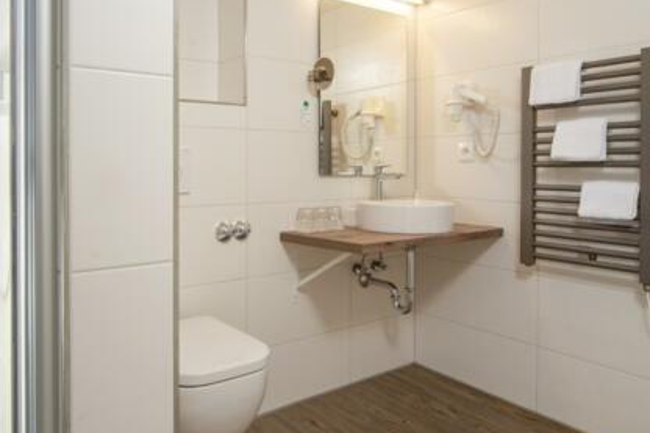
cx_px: 216
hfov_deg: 65.6
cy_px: 189
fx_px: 487
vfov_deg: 47.8
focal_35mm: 27
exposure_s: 1/20
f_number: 11
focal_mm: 17
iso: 200
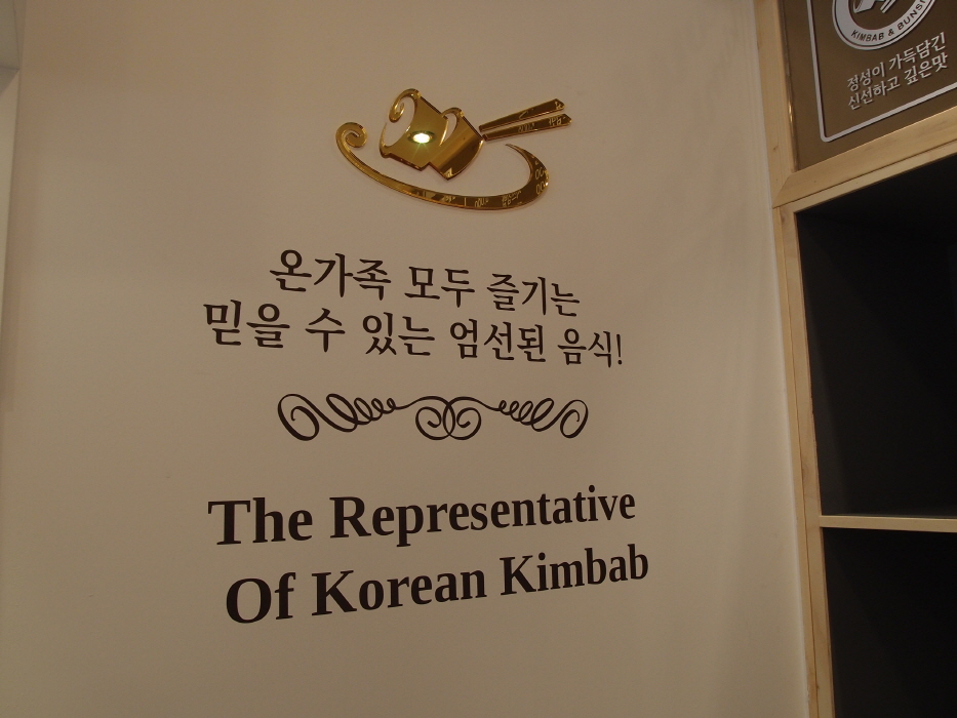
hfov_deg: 63.4
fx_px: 774
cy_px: 359
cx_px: 478
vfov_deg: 49.8
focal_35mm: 28
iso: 125
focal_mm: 6
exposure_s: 1/160
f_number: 2.5
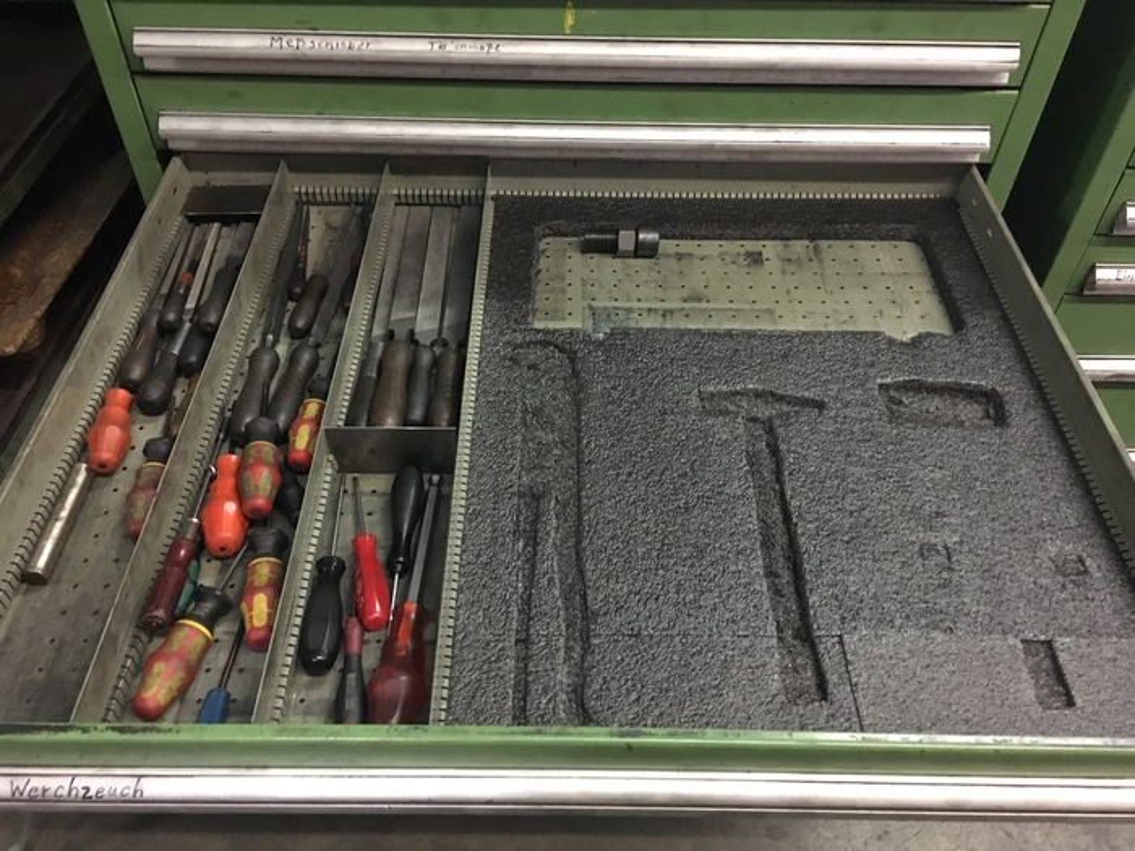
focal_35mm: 29
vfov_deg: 48.2
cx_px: 568
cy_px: 426
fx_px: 951
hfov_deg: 61.7
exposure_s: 1/17
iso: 250
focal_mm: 4.15
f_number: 2.2
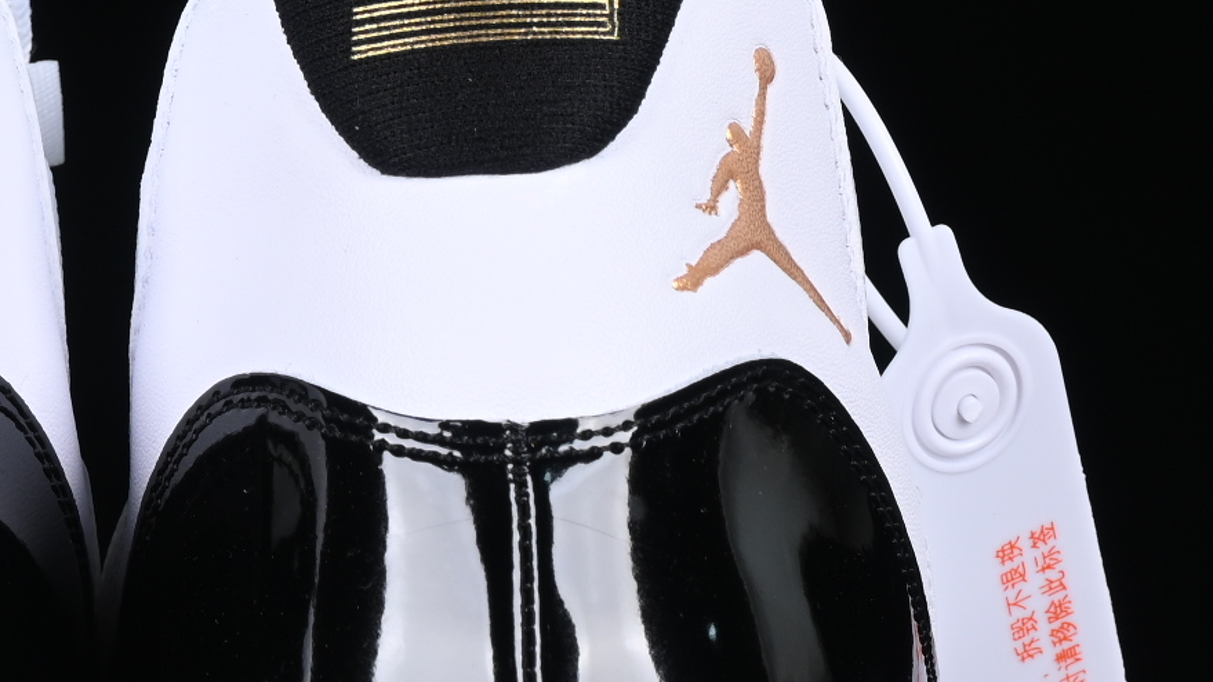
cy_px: 474
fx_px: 7686
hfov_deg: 9.0
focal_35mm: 239
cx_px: 150
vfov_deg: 5.1
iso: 160
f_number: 8
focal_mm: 48
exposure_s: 1/100
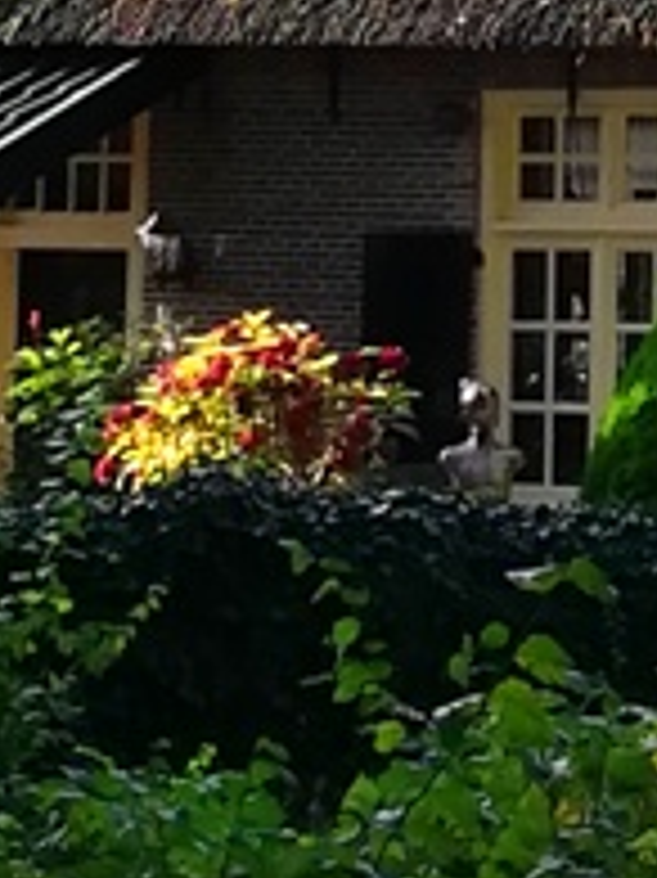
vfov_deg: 7.5
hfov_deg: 5.7
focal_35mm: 257
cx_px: 842
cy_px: -540
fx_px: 6511
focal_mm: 3.81
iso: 50
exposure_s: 1/100
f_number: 2.2
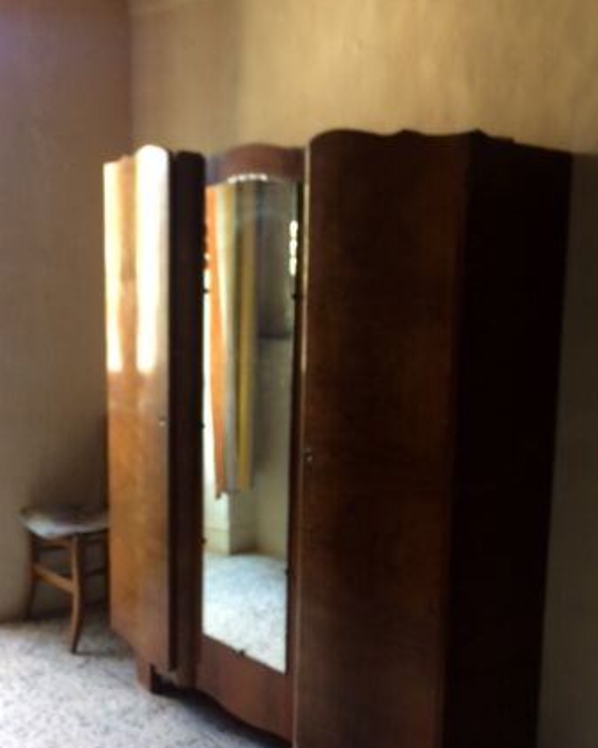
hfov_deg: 34.8
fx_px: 951
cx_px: 355
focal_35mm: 43
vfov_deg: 42.8
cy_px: 419
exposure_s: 1/33
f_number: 2.2
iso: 100
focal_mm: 4.15
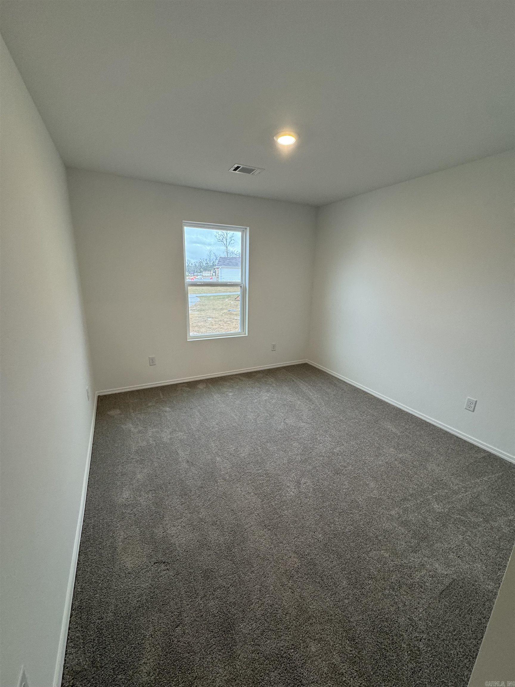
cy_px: 344
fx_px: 278
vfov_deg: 102.1
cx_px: 258
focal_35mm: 14
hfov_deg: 85.7
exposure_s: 1/120
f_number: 2.2
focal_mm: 2.22
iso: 200
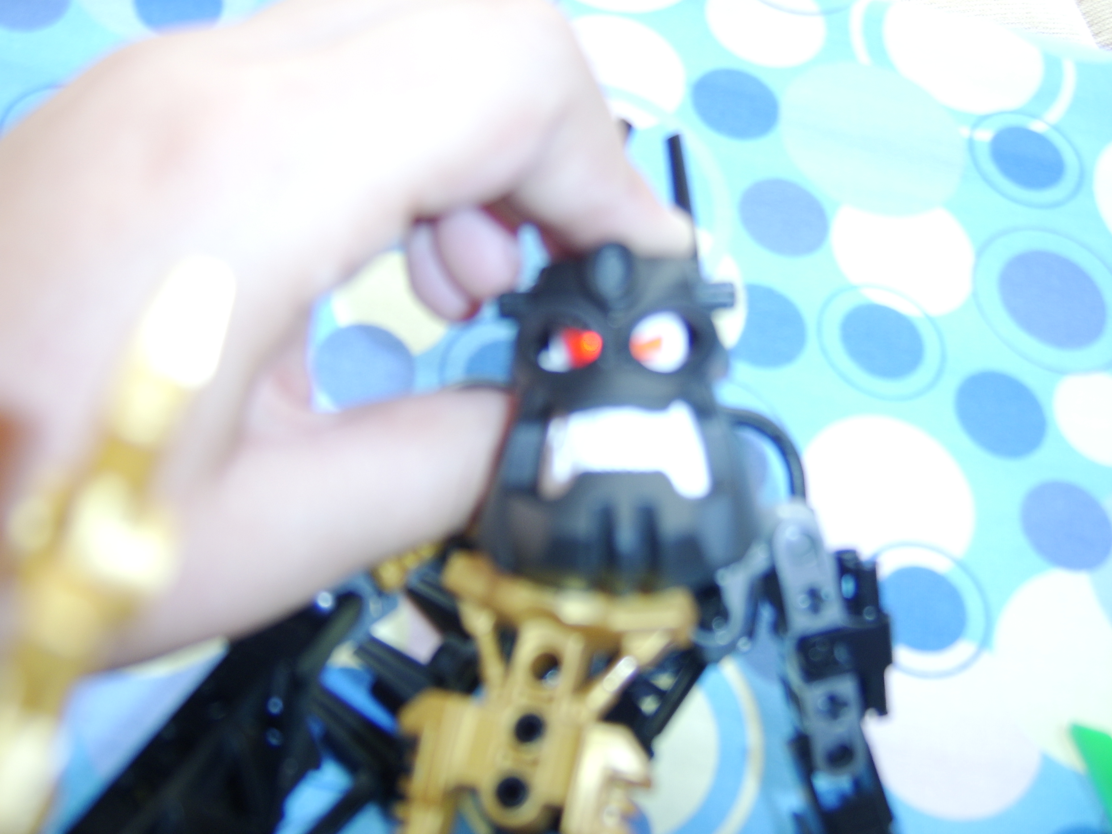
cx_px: 556
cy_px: 417
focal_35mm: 31
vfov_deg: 45.4
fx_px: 996
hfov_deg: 58.4
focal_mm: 8.13
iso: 71
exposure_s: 1/30
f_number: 2.7
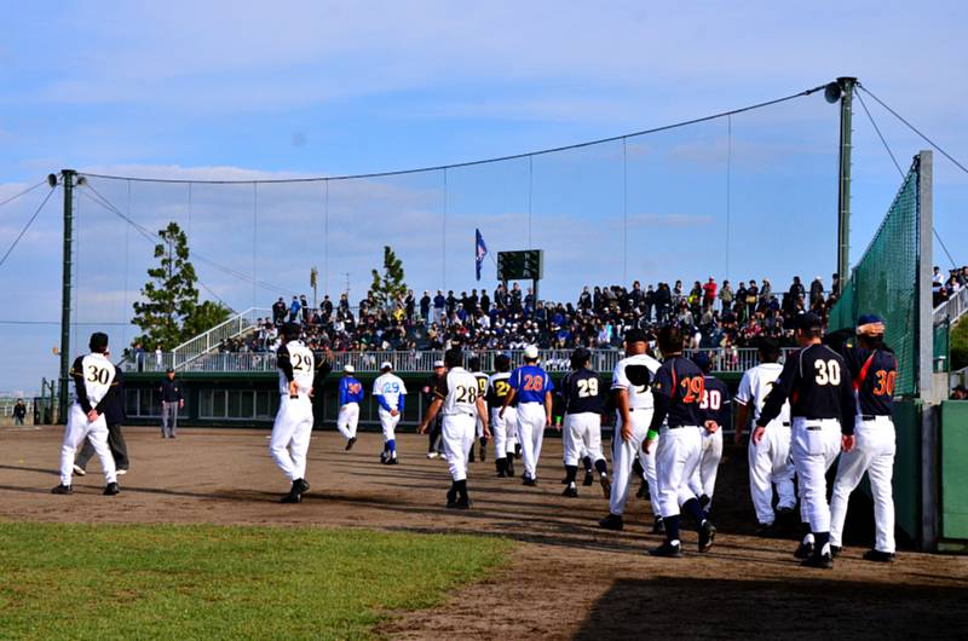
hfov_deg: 29.9
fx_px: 1811
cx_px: 484
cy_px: 320
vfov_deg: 20.1
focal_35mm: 68
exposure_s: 1/2500
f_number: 8
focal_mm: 45
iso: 800
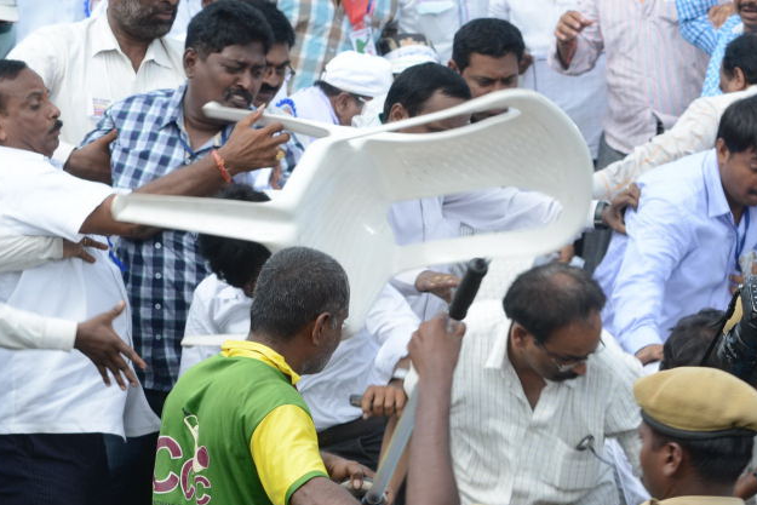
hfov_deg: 10.3
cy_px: 385
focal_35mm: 200
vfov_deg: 6.9
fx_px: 4206
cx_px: 547
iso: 200
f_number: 9
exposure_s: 1/160
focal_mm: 122
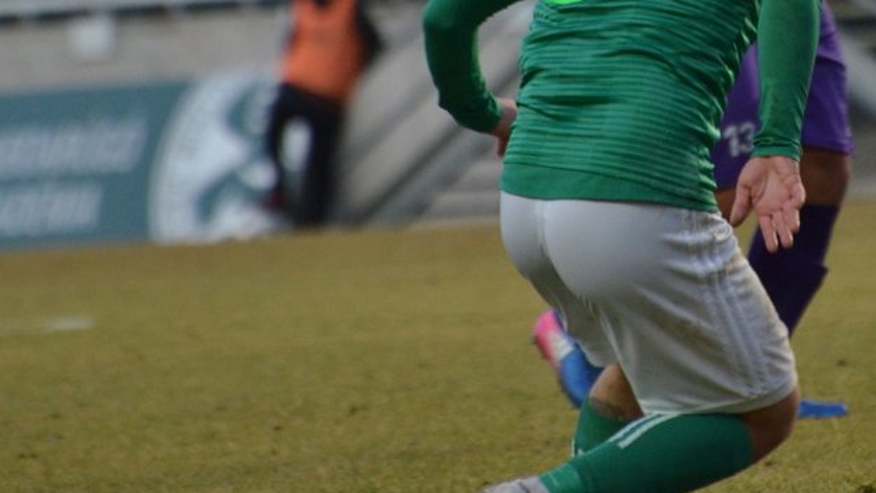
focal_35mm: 910
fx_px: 21141
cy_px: 19
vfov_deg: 1.3
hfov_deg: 2.4
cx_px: 698
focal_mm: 300
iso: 1250
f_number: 5.6
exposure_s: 1/500
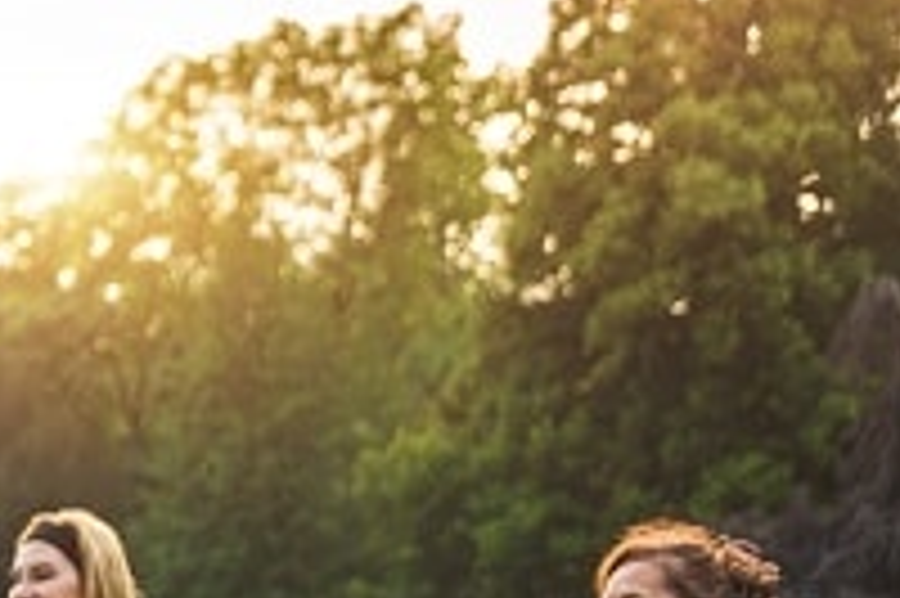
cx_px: -423
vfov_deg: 9.0
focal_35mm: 150
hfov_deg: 13.0
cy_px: 823
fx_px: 3747
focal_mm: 50
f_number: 3.2
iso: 200
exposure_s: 1/500
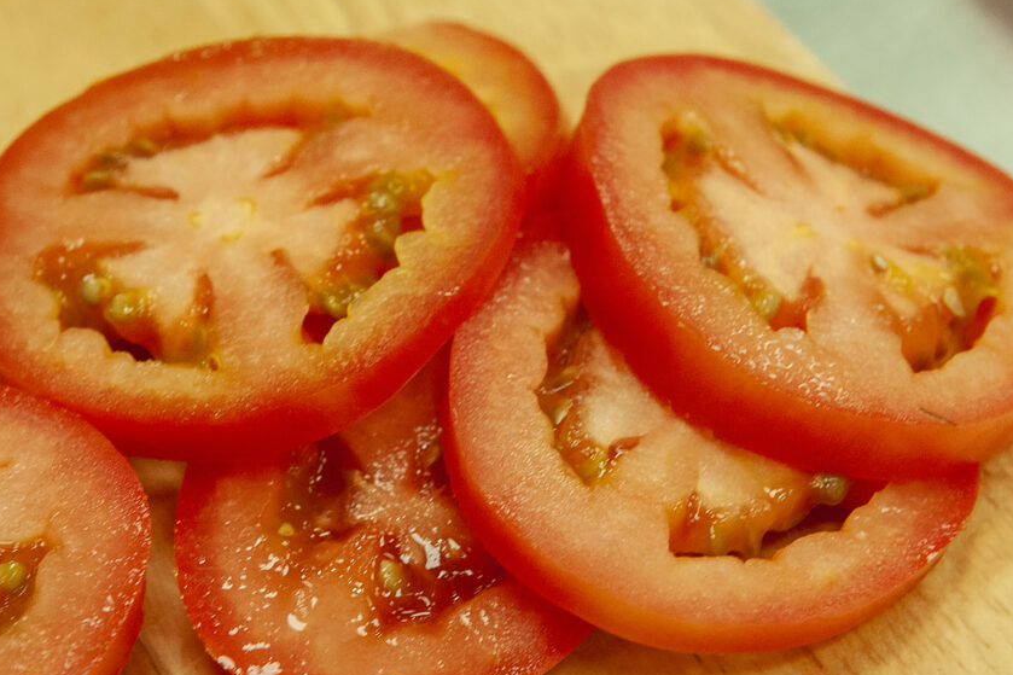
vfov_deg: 10.7
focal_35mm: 128
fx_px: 3601
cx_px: 464
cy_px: 359
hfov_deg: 16.0
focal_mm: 70
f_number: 8
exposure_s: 1/80
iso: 1250
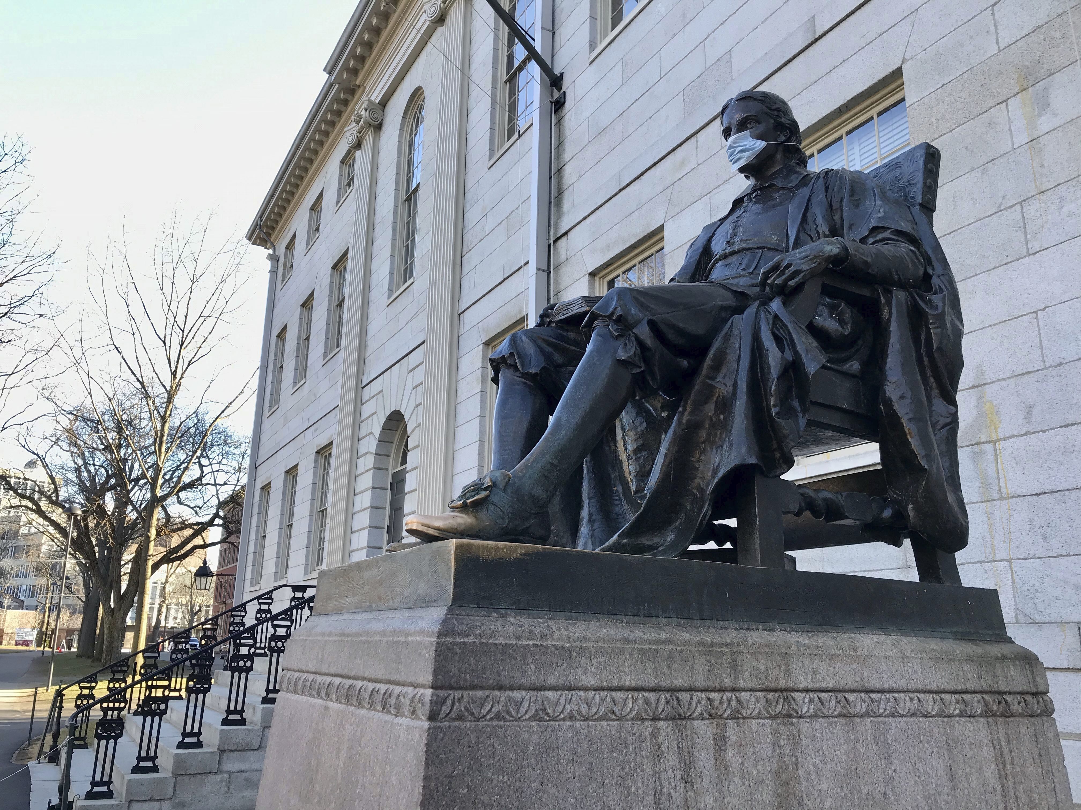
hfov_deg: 63.4
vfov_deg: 49.7
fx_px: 874
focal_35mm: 28
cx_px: 540
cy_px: 405
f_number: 1.8
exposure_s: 1/195
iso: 20
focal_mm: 3.99
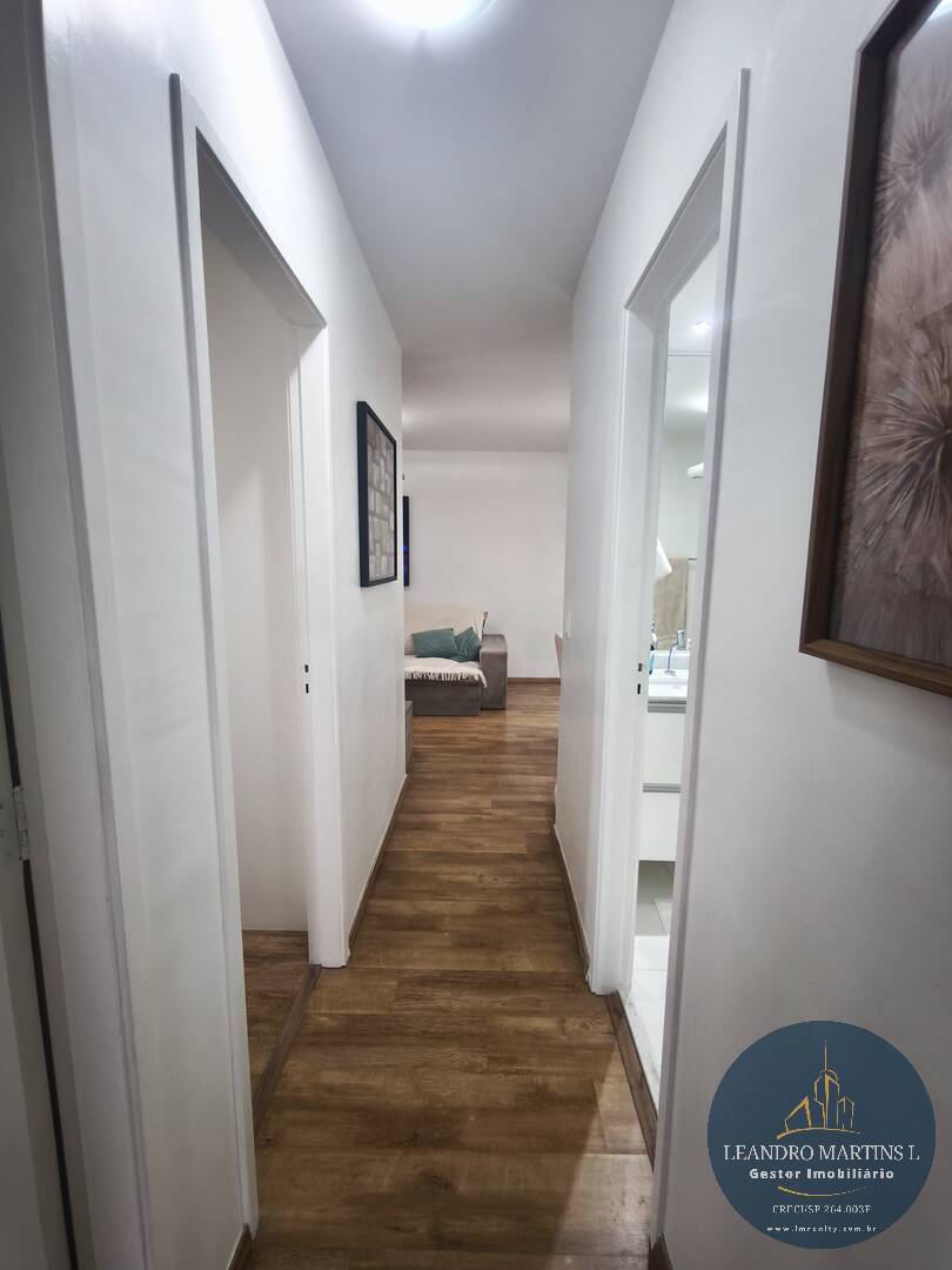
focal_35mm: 15
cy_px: 635
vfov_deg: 98.2
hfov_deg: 81.7
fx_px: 550
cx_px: 476
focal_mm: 1.91
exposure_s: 1/30
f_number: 2.2
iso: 320
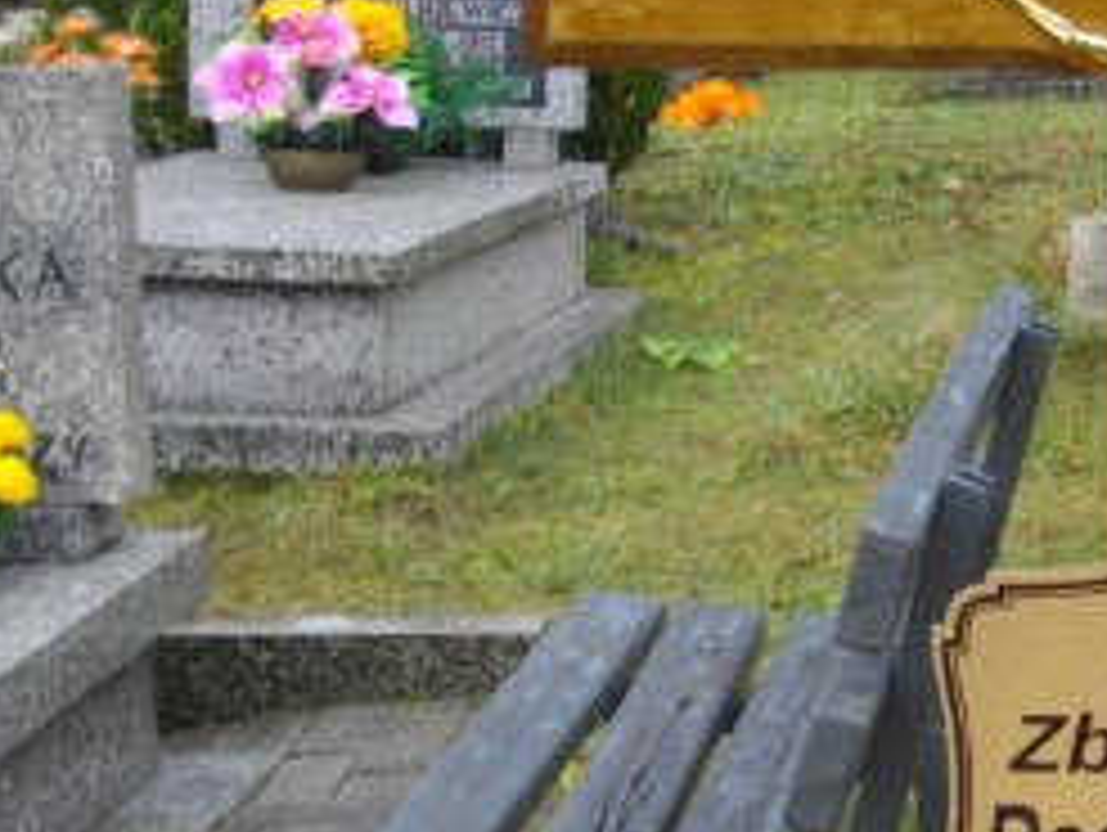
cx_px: 1058
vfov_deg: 11.4
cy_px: 729
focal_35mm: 130
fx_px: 4161
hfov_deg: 14.9
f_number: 3.6
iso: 184
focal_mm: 8.8
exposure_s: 1/160
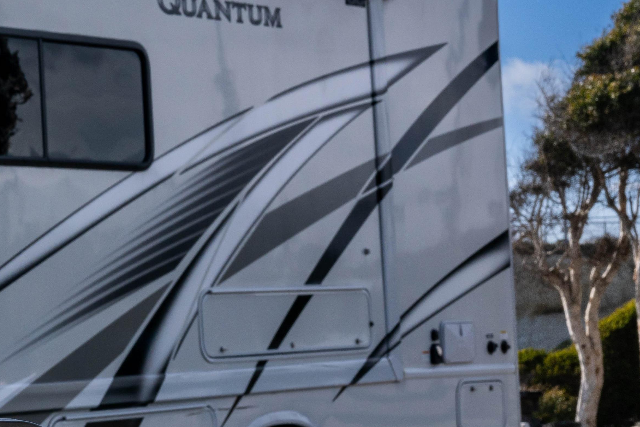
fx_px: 2062
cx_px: -344
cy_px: 243
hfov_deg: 16.0
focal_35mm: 116
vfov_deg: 11.8
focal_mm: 34
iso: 125
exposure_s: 1/250
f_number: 14
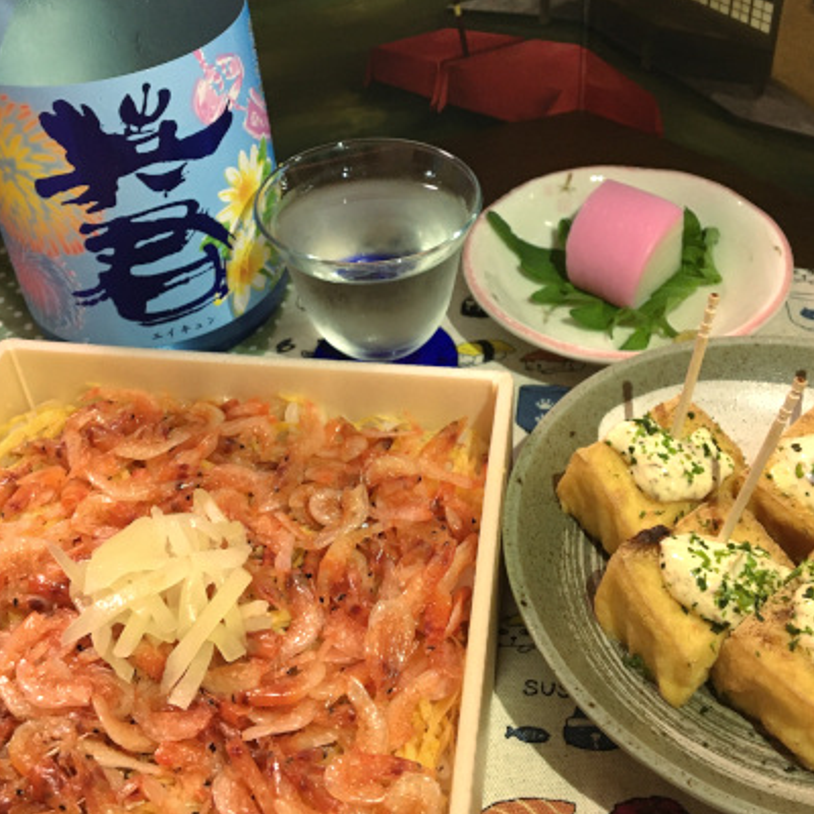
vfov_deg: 40.4
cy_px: 269
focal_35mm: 41
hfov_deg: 40.9
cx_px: 411
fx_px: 1091
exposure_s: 1/30
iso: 125
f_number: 2.2
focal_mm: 4.15
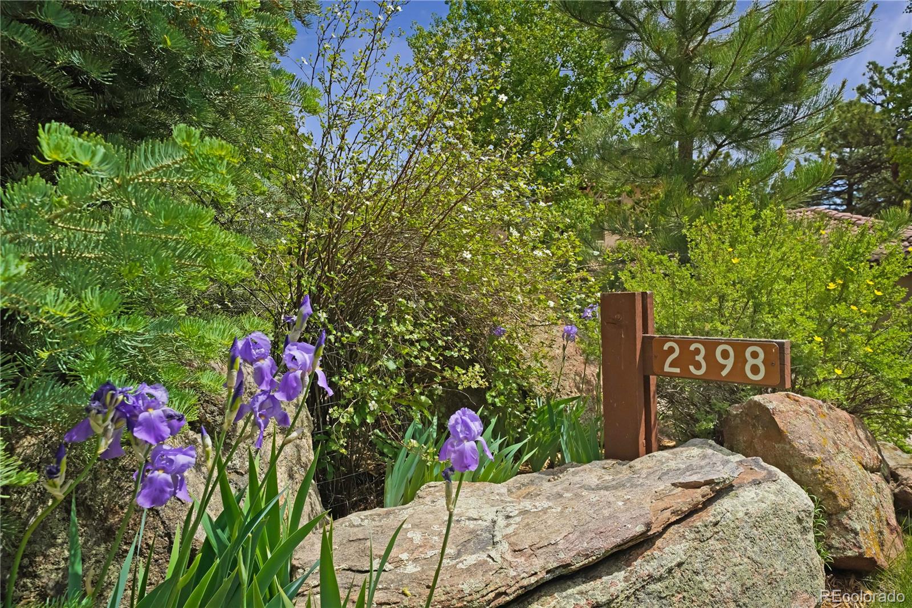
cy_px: 304
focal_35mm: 24
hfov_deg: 73.8
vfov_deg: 53.1
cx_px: 456
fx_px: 608
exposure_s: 1/2500
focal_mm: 24
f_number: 8
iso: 800
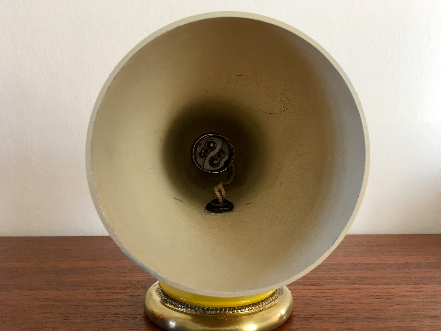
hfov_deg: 58.3
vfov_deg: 45.4
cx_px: 229
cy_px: 174
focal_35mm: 31
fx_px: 395
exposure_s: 1/33
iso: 80
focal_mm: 4.15
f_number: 2.2
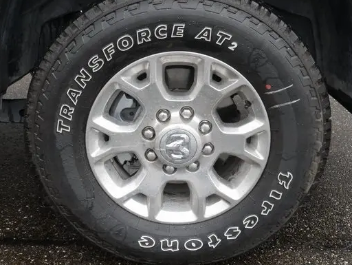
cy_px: 115
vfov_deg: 32.2
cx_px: 172
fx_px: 458
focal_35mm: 45
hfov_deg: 42.0
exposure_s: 1/60
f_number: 10
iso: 1000
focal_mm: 18
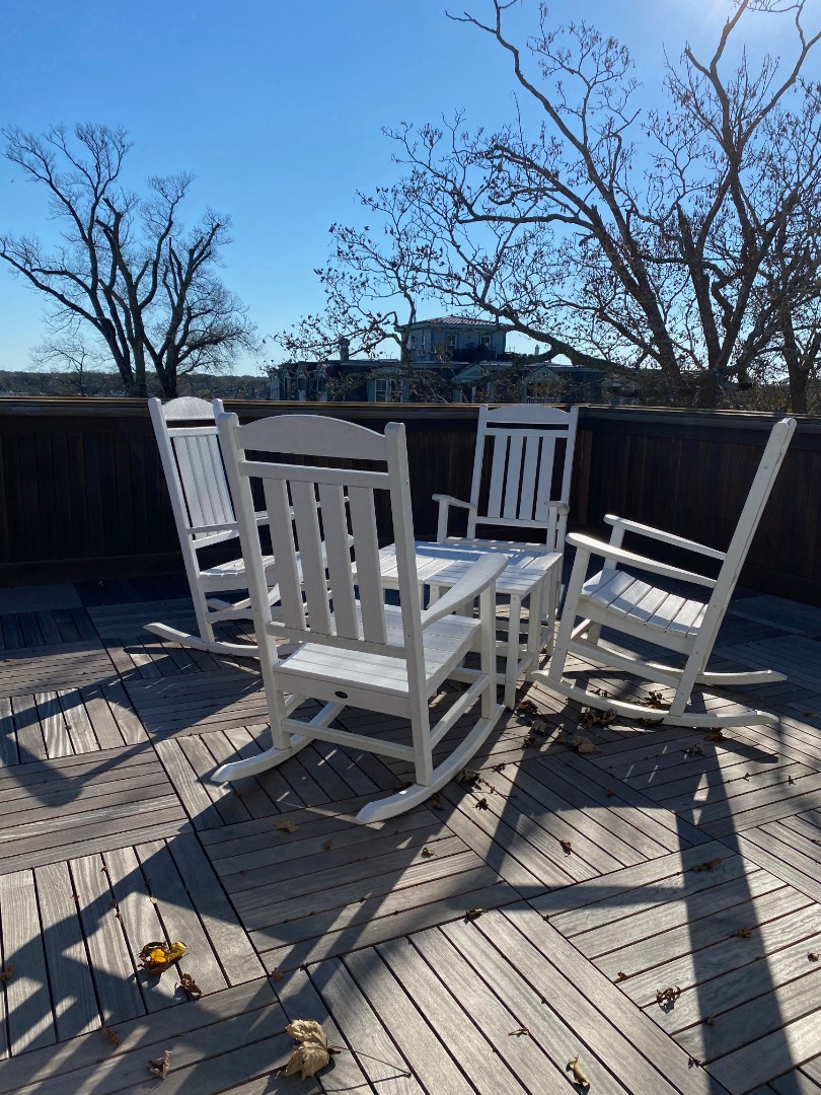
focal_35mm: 26
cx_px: 410
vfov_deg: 67.3
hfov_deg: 53.1
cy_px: 548
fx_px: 822
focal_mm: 4.25
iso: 32
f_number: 1.8
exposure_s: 1/4115
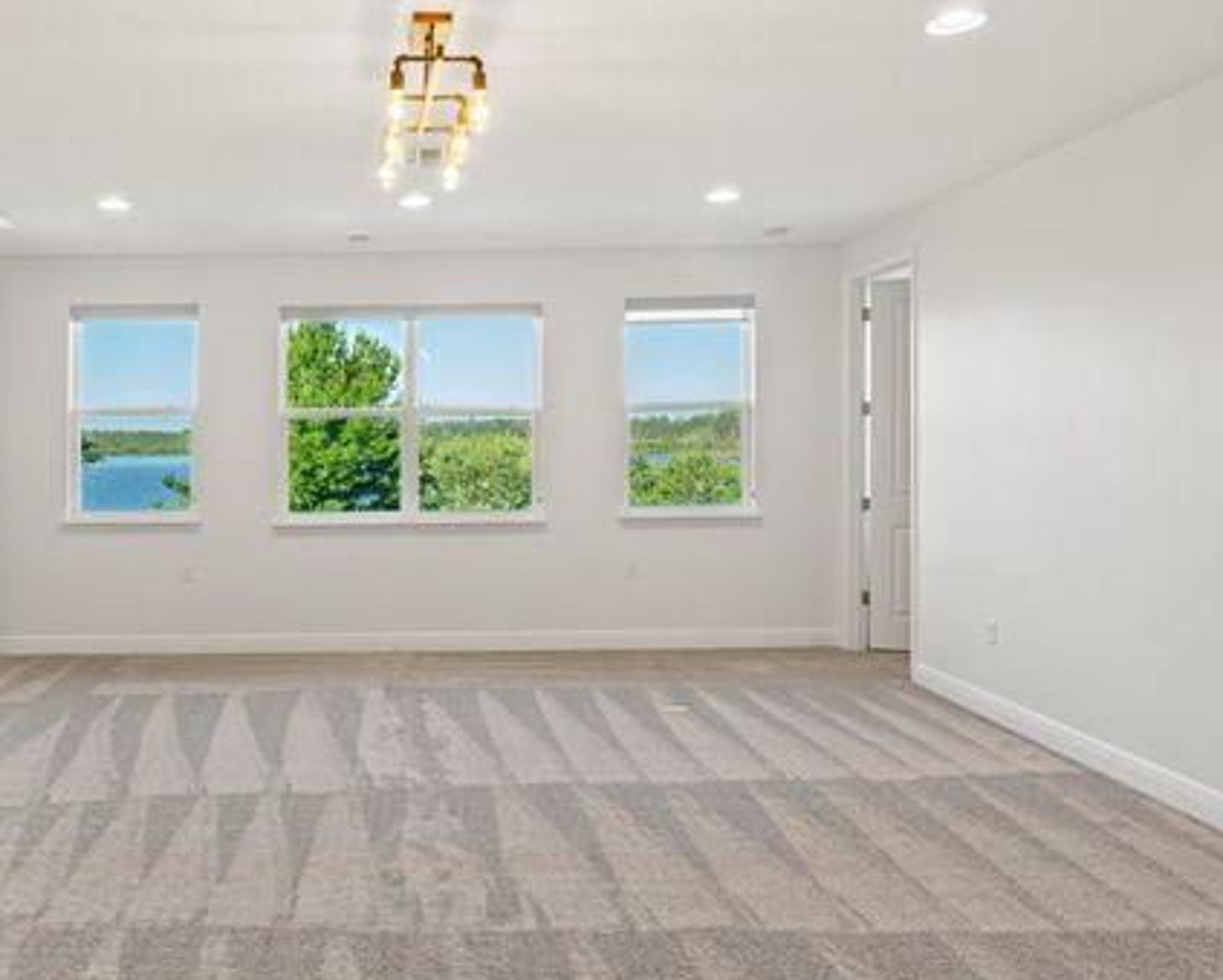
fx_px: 942
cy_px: 437
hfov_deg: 64.1
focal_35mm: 26
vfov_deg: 54.9
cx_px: 395
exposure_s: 1/60
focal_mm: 8
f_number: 8
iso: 2000
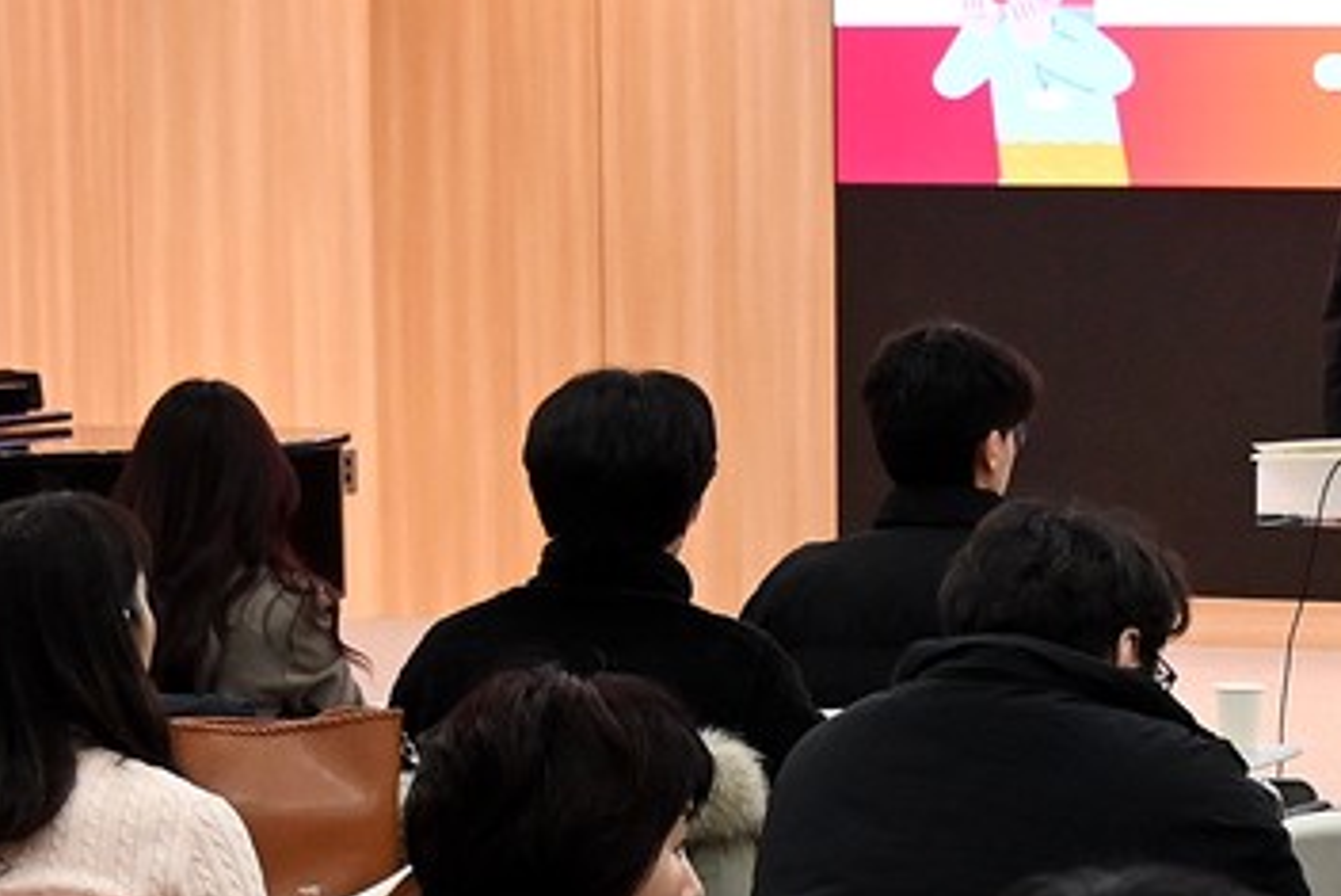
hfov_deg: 13.5
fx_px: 5586
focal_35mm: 150
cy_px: 825
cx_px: 1352
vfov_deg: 9.1
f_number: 4.5
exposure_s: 1/125
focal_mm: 27.5
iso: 1250
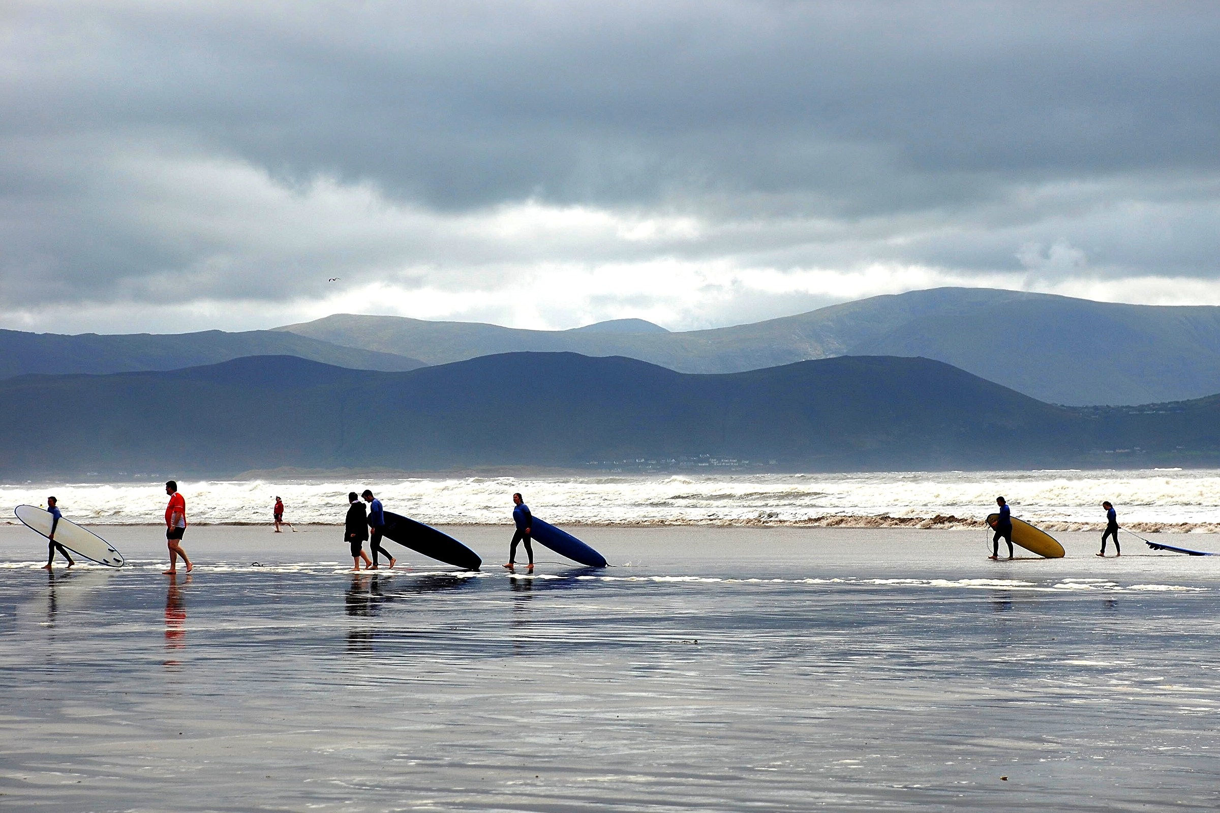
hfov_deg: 17.1
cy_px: 406
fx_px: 4066
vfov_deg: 11.4
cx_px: 610
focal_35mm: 120
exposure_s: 1/500
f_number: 5.6
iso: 100
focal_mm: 80
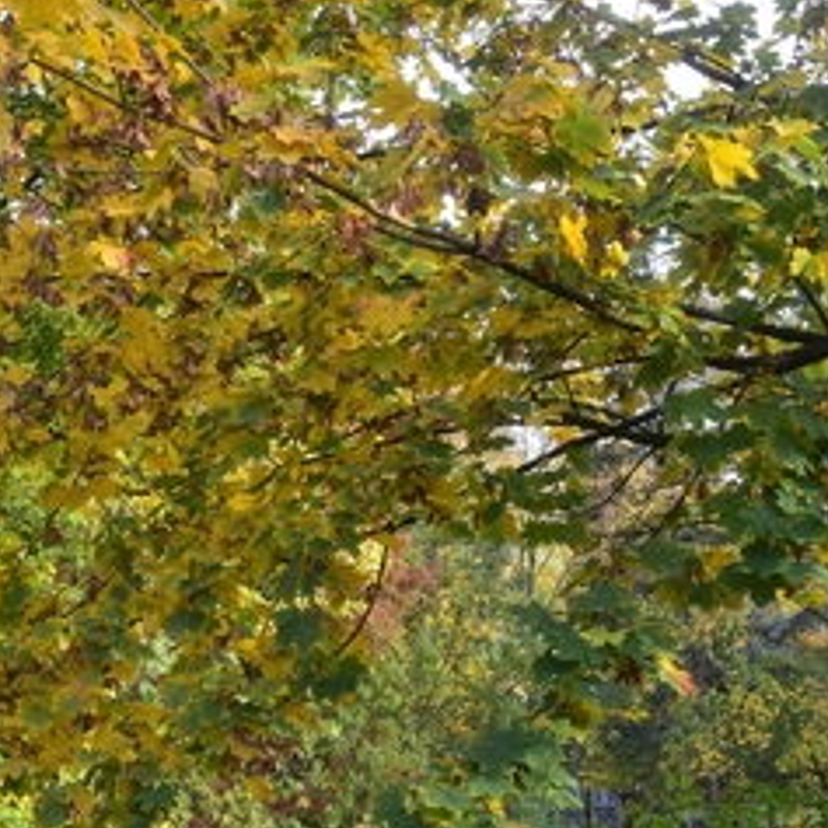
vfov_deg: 24.2
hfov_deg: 24.1
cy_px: 535
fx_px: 1921
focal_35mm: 71
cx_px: 231
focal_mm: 22
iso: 400
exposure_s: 1/50
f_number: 10
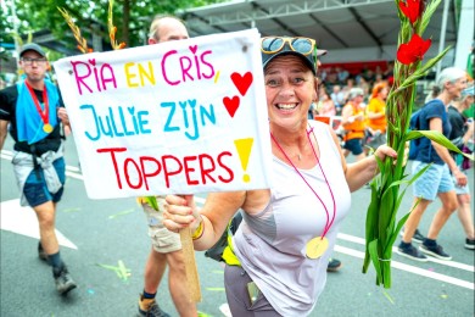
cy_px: 158
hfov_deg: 69.4
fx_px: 343
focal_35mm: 26
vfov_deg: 49.6
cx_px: 238
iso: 125
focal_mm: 26
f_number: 2.8
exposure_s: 1/640
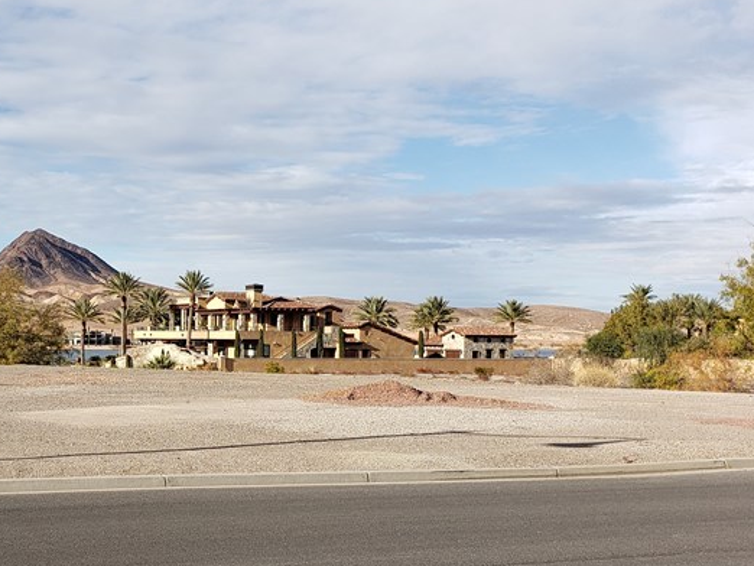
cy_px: 354
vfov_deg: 28.5
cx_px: 117
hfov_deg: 35.8
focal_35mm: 51
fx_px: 1111
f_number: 2.4
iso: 50
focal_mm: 4.3
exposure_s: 1/1193
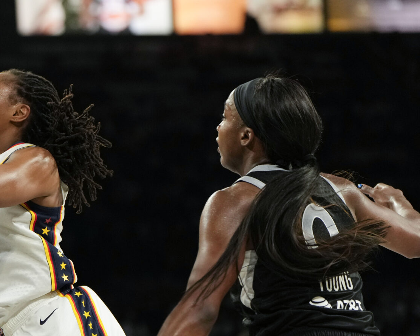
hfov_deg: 8.5
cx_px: 33
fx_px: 2822
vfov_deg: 6.8
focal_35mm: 227
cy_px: 209
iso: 2500
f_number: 2.8
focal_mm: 105
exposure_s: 1/1600
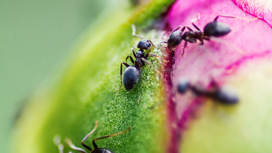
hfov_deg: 6.6
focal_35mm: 327
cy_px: 103
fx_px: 2359
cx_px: 152
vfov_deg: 3.7
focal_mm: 100
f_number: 2.8
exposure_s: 1/500
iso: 200
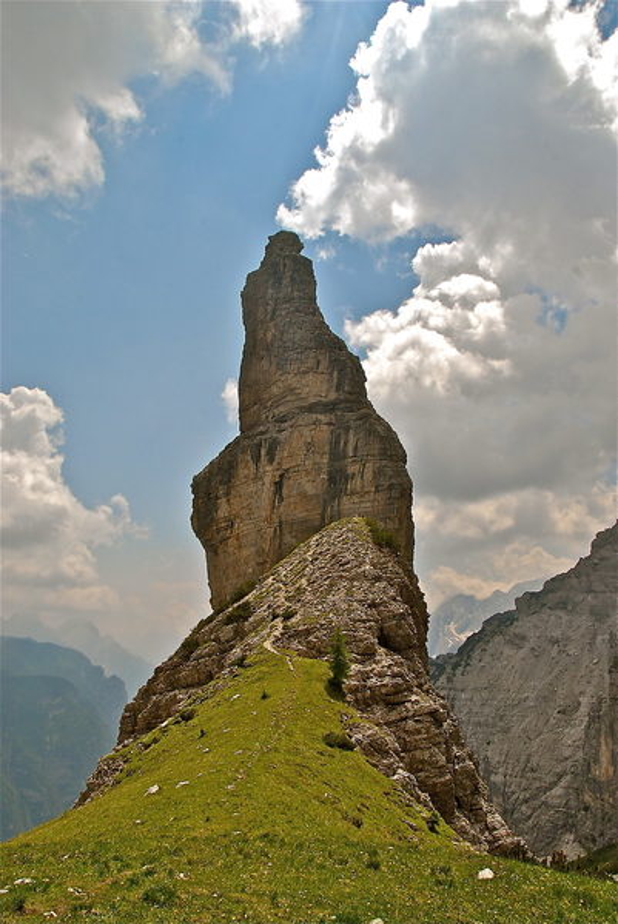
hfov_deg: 48.0
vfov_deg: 67.3
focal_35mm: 27
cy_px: 462
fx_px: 694
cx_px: 309
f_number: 14
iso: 500
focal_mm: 18
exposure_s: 1/750
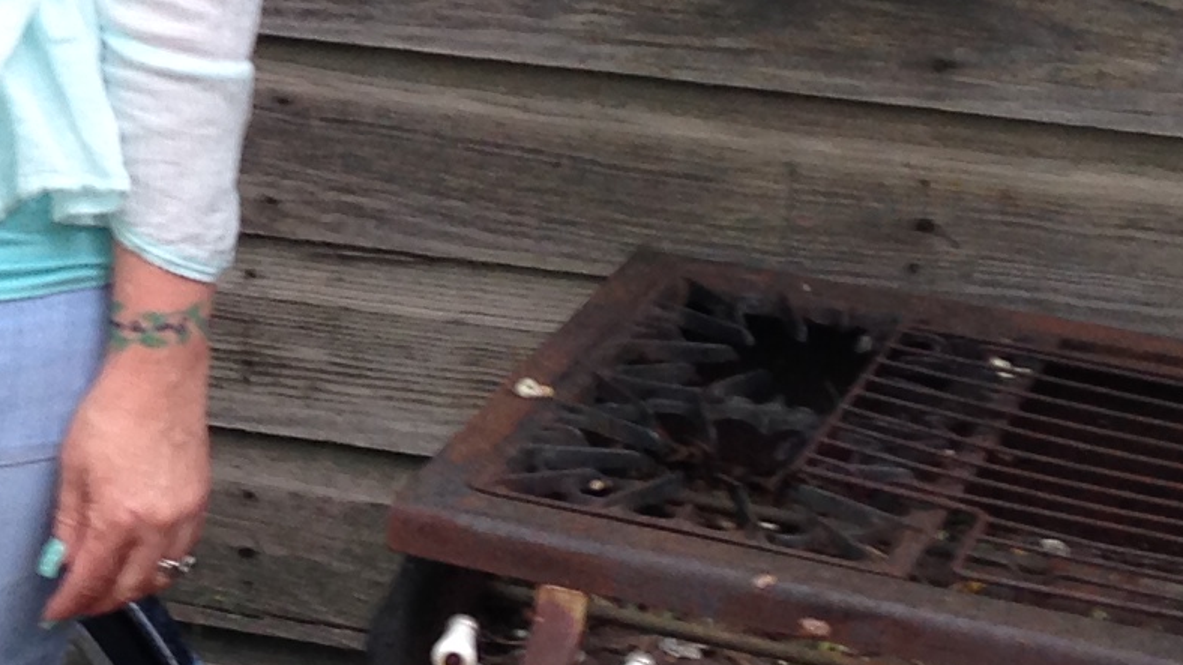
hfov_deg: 14.0
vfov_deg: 8.0
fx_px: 4673
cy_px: -192
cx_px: -251
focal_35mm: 149
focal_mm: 4.12
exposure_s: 1/24
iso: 50
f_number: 2.4
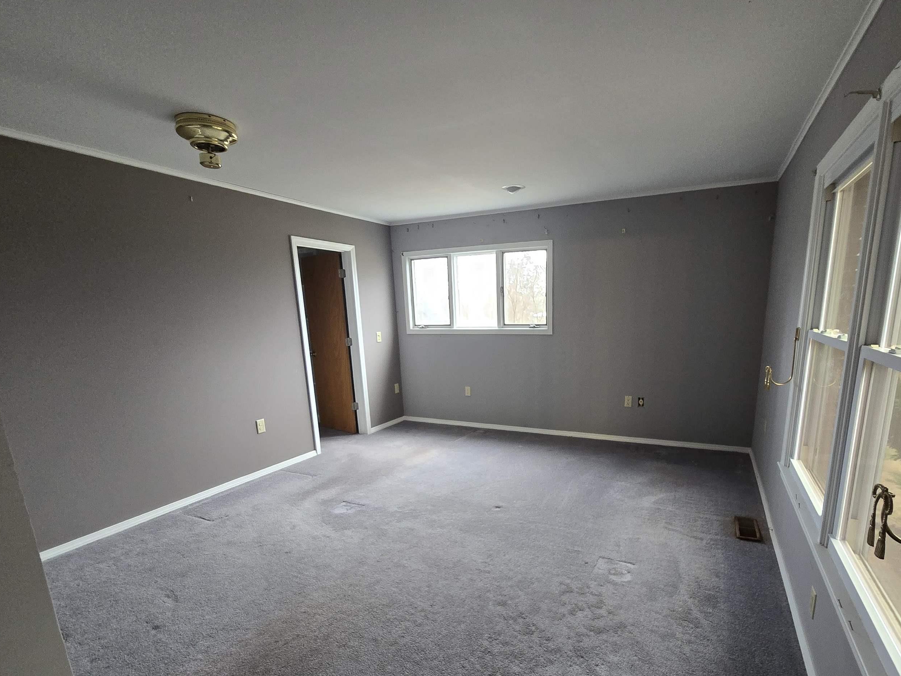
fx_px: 416
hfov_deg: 94.1
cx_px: 504
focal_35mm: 16
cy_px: 412
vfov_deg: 77.0
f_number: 2.2
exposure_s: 1/60
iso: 500
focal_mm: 2.2
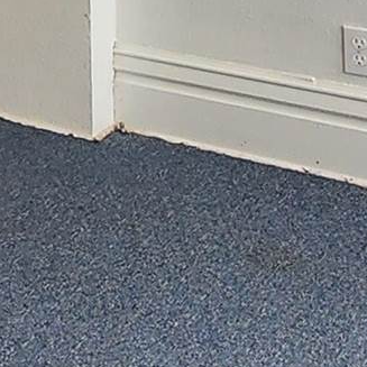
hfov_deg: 13.8
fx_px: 1295
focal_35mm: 108
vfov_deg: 13.7
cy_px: -364
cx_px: -360
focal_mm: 2.2
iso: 200
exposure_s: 1/60
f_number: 2.2
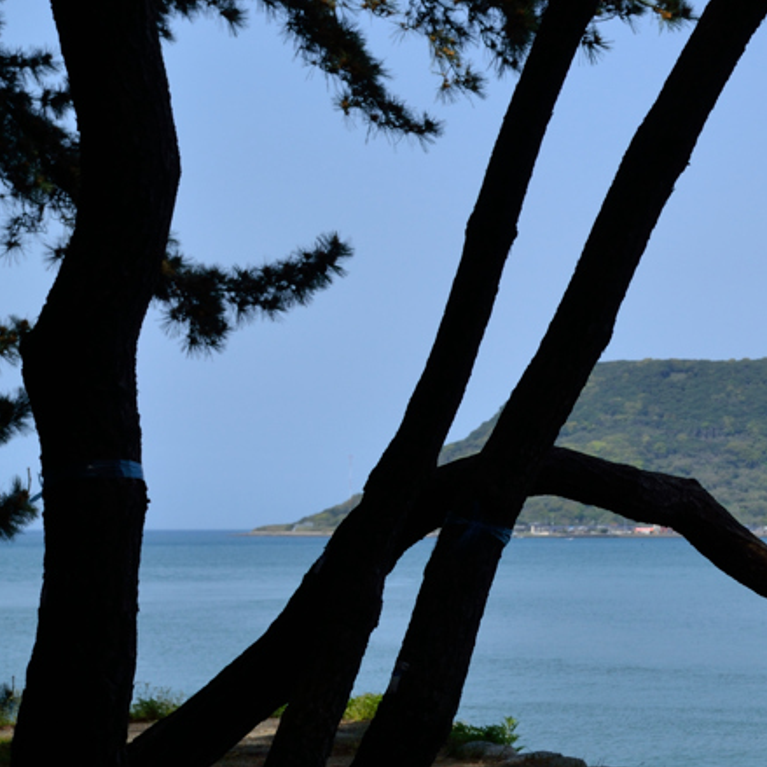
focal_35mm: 107
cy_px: 454
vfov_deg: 16.3
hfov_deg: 15.7
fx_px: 2682
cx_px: 882
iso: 100
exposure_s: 1/250
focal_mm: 36
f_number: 8
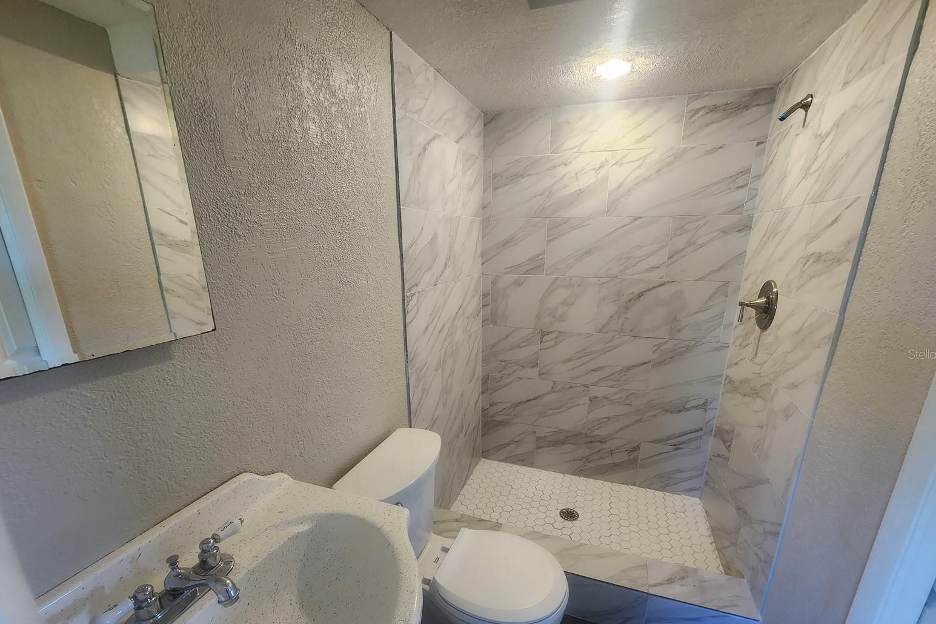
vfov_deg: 80.8
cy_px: 354
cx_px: 481
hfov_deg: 104.2
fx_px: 364
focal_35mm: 14
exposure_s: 1/60
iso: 200
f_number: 2.2
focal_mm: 2.2
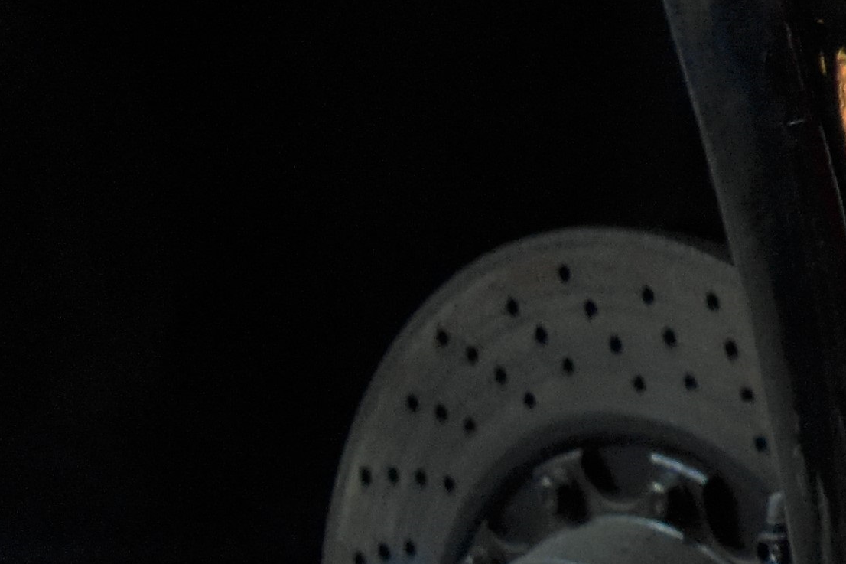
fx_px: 4206
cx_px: 2262
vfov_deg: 7.4
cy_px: -473
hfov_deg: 9.7
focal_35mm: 179
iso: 4000
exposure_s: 1/60
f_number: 3.8
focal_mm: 22
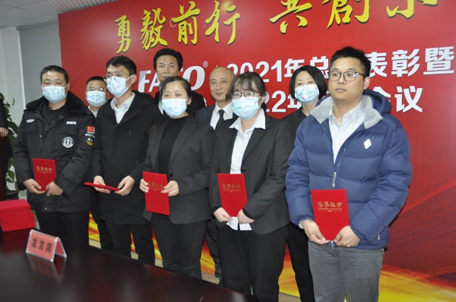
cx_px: 228
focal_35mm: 33
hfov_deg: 57.3
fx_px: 417
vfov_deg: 39.8
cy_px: 151
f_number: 4
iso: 800
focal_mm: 22
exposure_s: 1/60
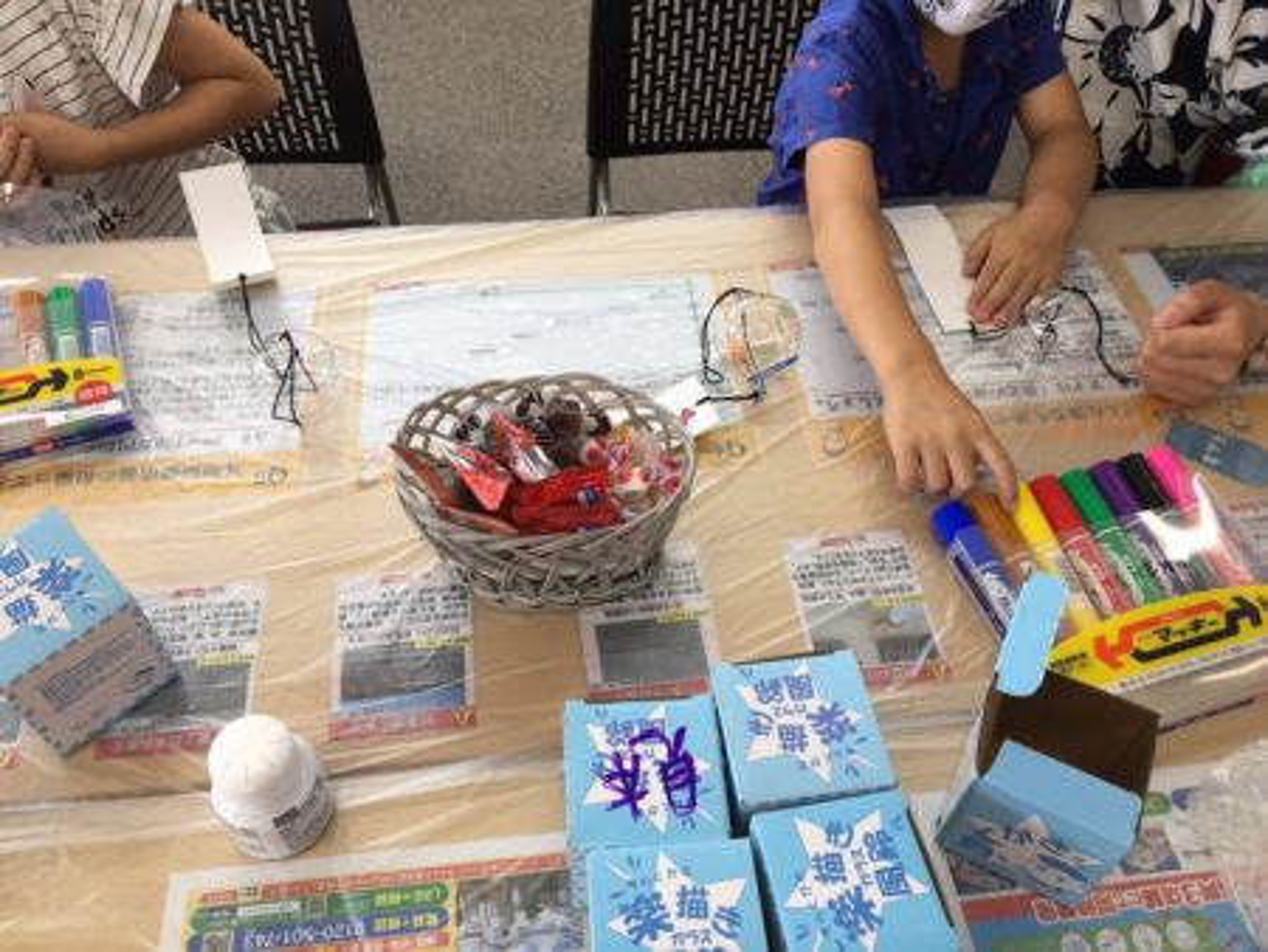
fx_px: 1063
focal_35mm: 29
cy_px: 476
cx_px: 634
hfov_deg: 61.6
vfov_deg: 48.3
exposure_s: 1/120
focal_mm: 4.15
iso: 40
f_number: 2.2
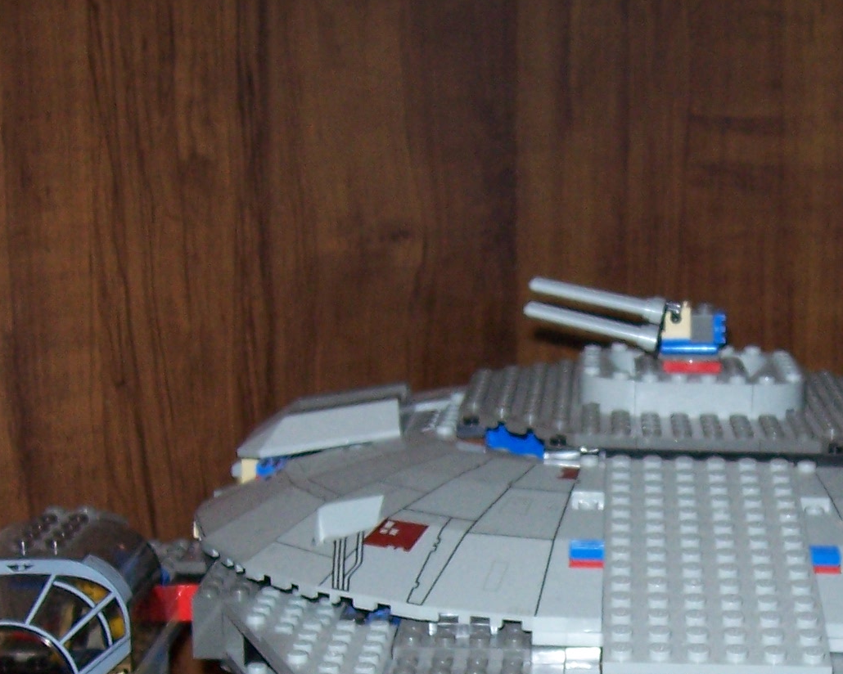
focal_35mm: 83
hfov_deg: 22.9
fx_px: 2071
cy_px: 586
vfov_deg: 18.2
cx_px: 588
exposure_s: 1/60
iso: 125
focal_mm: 5.6
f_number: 2.7
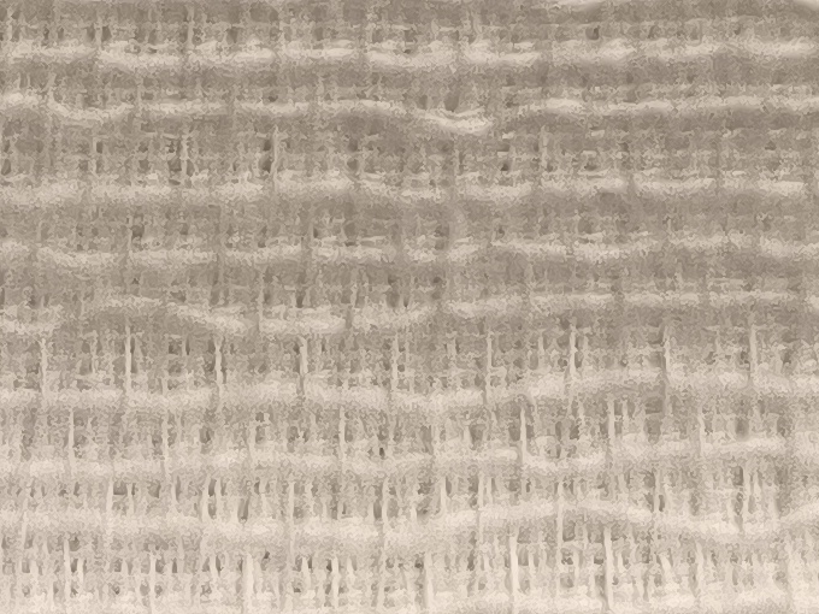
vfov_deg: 9.0
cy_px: -1163
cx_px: 402
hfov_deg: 14.3
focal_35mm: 138
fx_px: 3265
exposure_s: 1/50
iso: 800
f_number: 1.65
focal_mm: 6.14
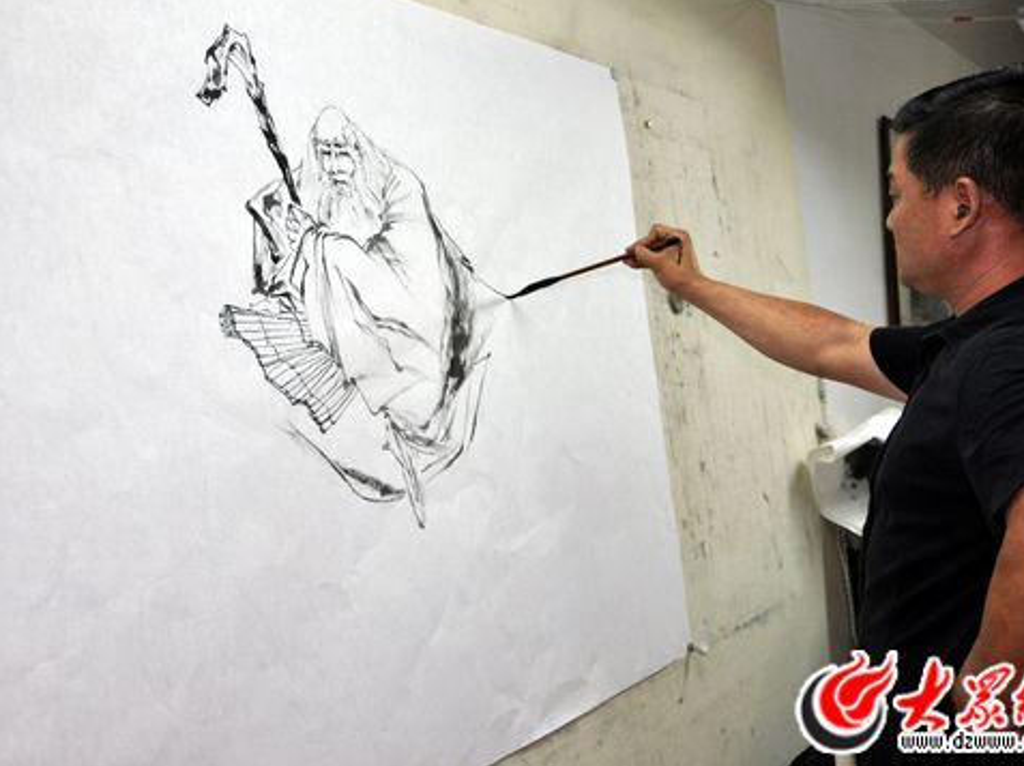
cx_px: 517
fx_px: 1228
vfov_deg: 34.7
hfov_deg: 45.3
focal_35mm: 42
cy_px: 385
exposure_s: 1/60
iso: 800
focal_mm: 25
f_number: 4
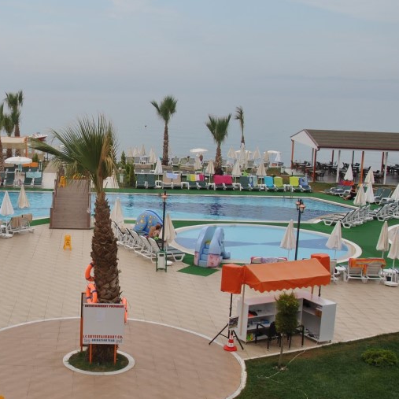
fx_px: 678
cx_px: 74
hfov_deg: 31.8
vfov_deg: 32.7
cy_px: 227
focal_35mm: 52
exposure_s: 1/200
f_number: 7.1
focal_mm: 18
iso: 100
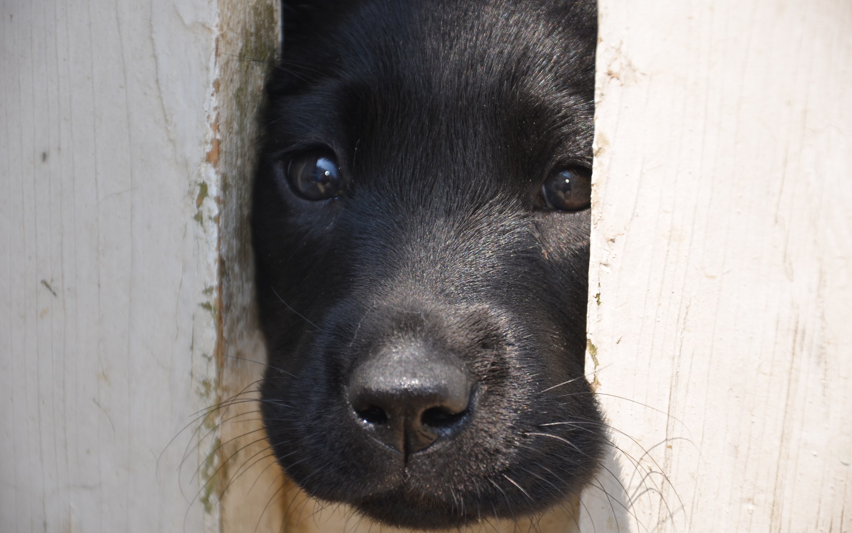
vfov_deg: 8.2
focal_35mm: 161
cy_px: 262
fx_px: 3727
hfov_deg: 13.0
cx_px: 426
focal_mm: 105
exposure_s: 1/200
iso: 100
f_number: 5.6
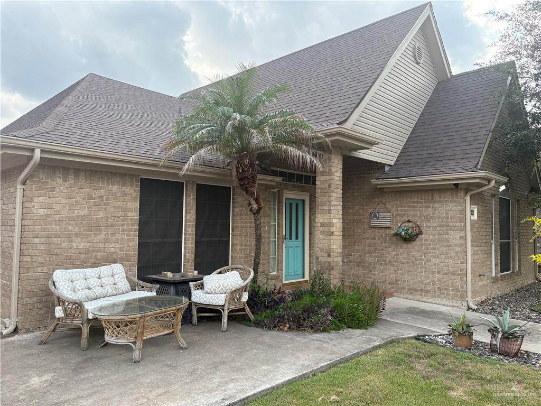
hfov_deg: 67.3
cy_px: 203
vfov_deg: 53.1
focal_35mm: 26
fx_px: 406
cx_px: 270
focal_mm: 5.96
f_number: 1.6
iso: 64
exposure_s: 1/820
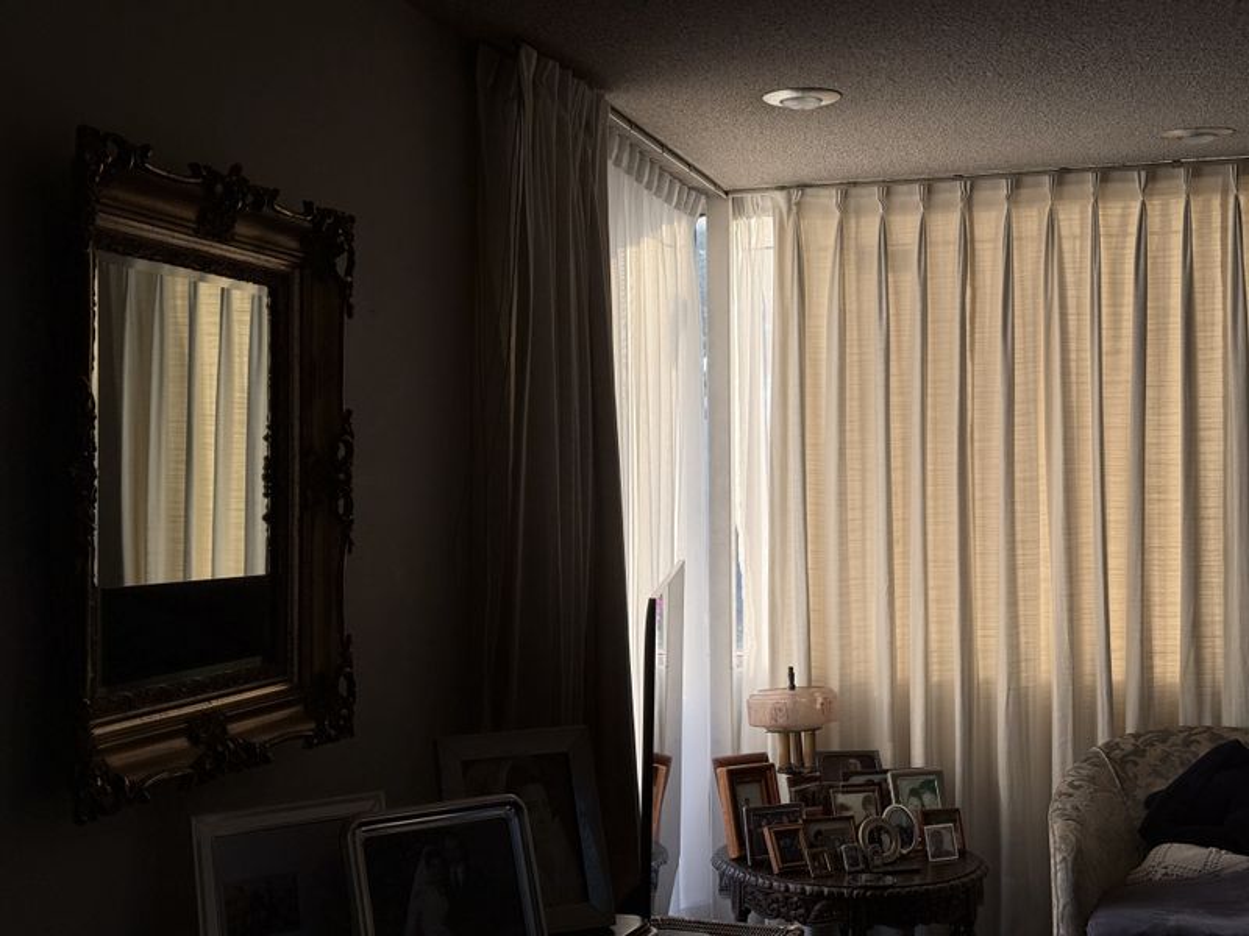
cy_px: 468
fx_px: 1732
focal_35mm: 48
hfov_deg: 39.7
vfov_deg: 30.3
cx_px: 624
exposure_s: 1/855
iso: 64
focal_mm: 6.76
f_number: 1.78
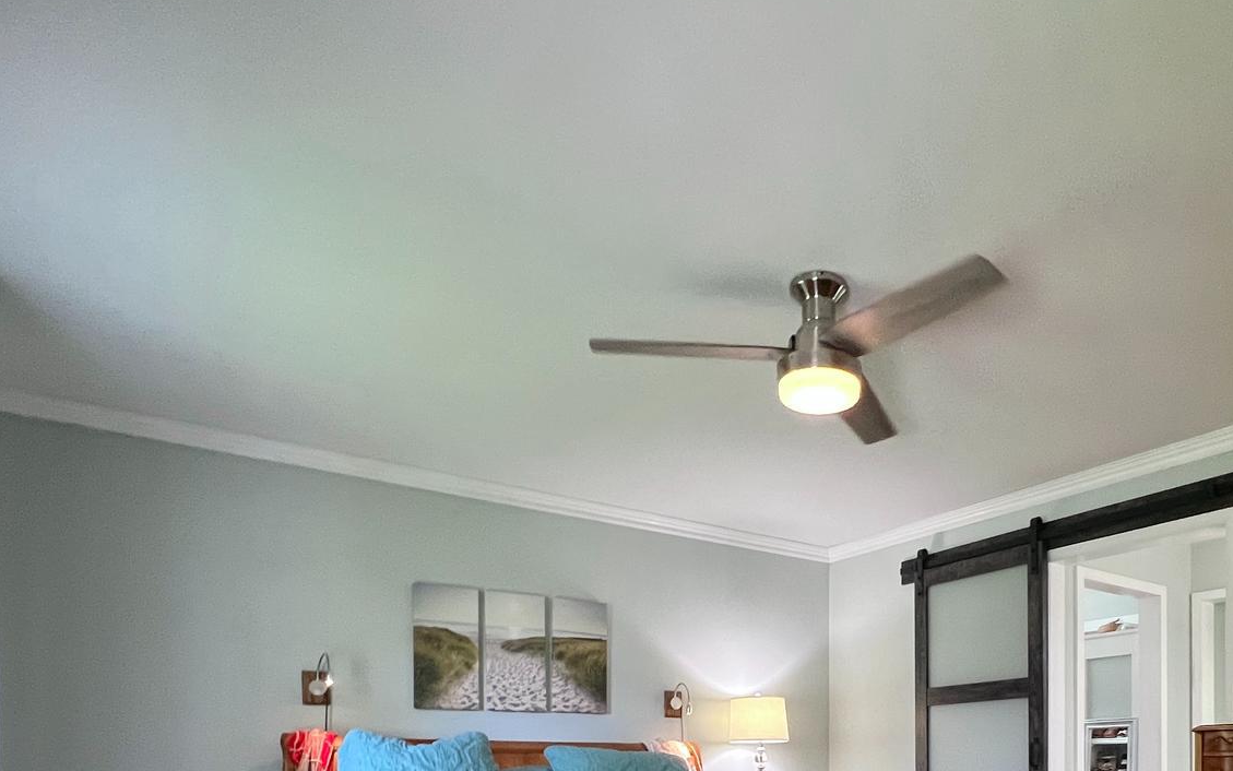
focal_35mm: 25
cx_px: 835
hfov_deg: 70.2
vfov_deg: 42.5
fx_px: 840
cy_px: 771
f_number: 1.8
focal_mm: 1.57
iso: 320
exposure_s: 1/60
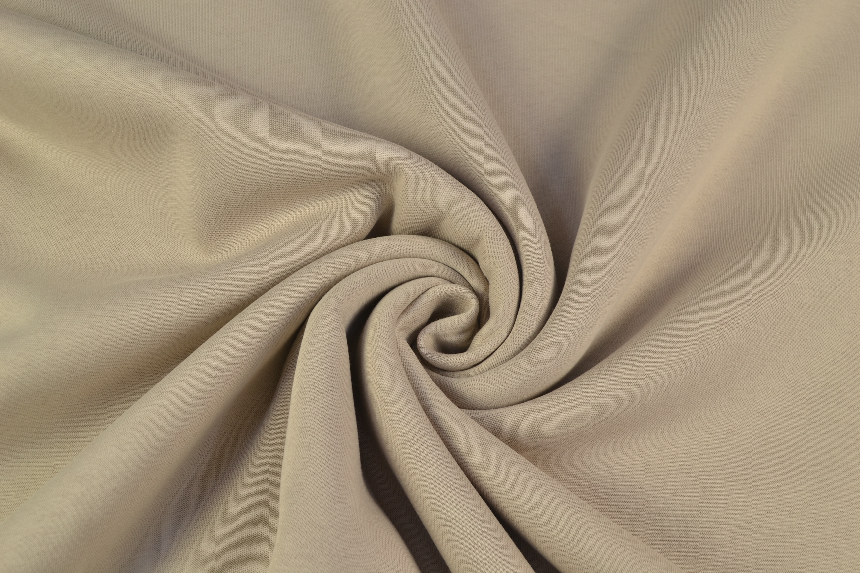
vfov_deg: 36.9
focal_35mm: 36
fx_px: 860
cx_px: 430
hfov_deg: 53.1
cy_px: 286
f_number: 8
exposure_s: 1/15
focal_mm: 24
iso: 100
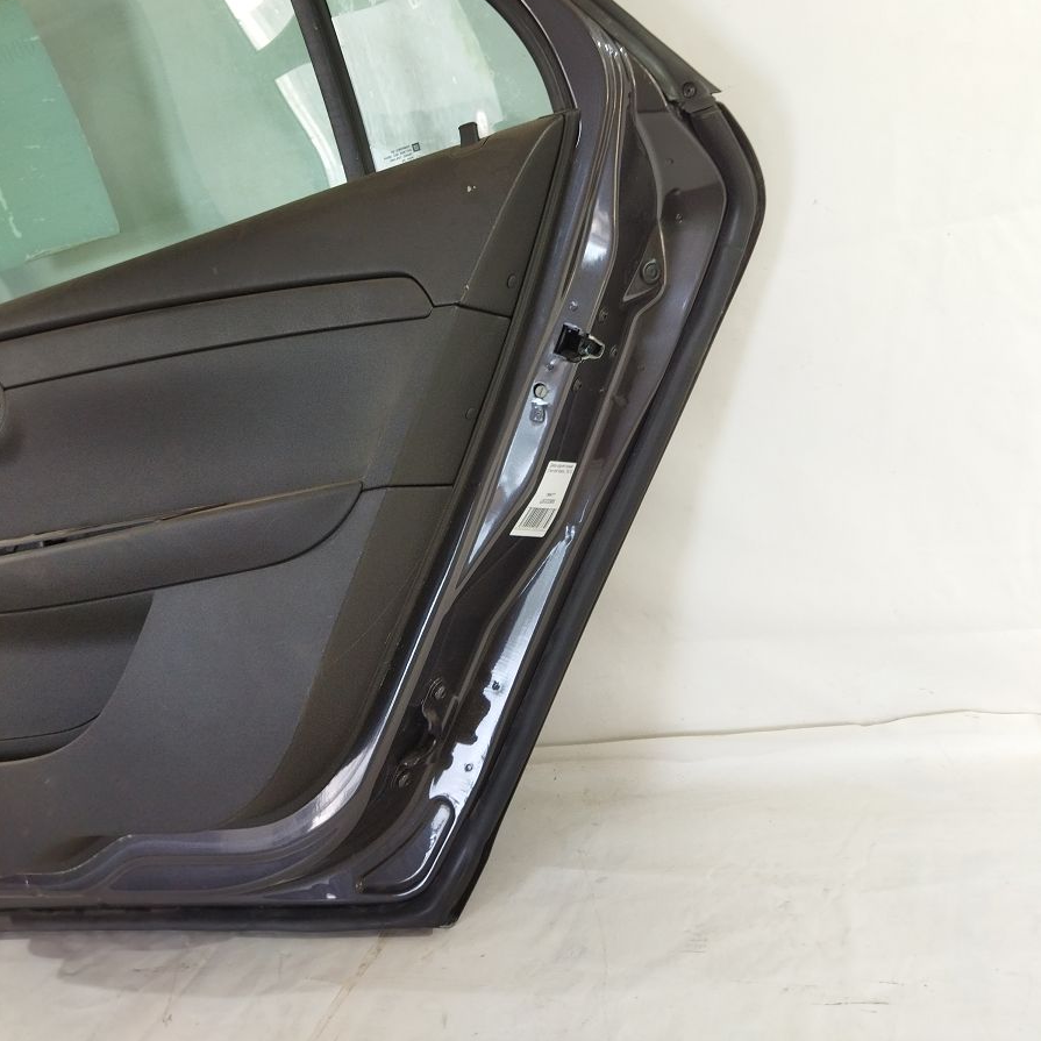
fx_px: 1089
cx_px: 519
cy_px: 344
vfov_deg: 50.2
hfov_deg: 51.1
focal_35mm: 32
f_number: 1.79
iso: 120
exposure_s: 1/50
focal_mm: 4.71
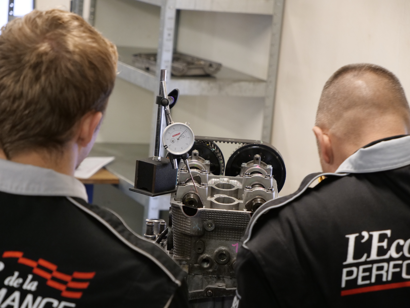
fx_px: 1421
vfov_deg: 12.3
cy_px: 154
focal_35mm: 120
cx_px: 205
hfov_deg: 16.4
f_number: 4
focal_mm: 60
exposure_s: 1/50
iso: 1250
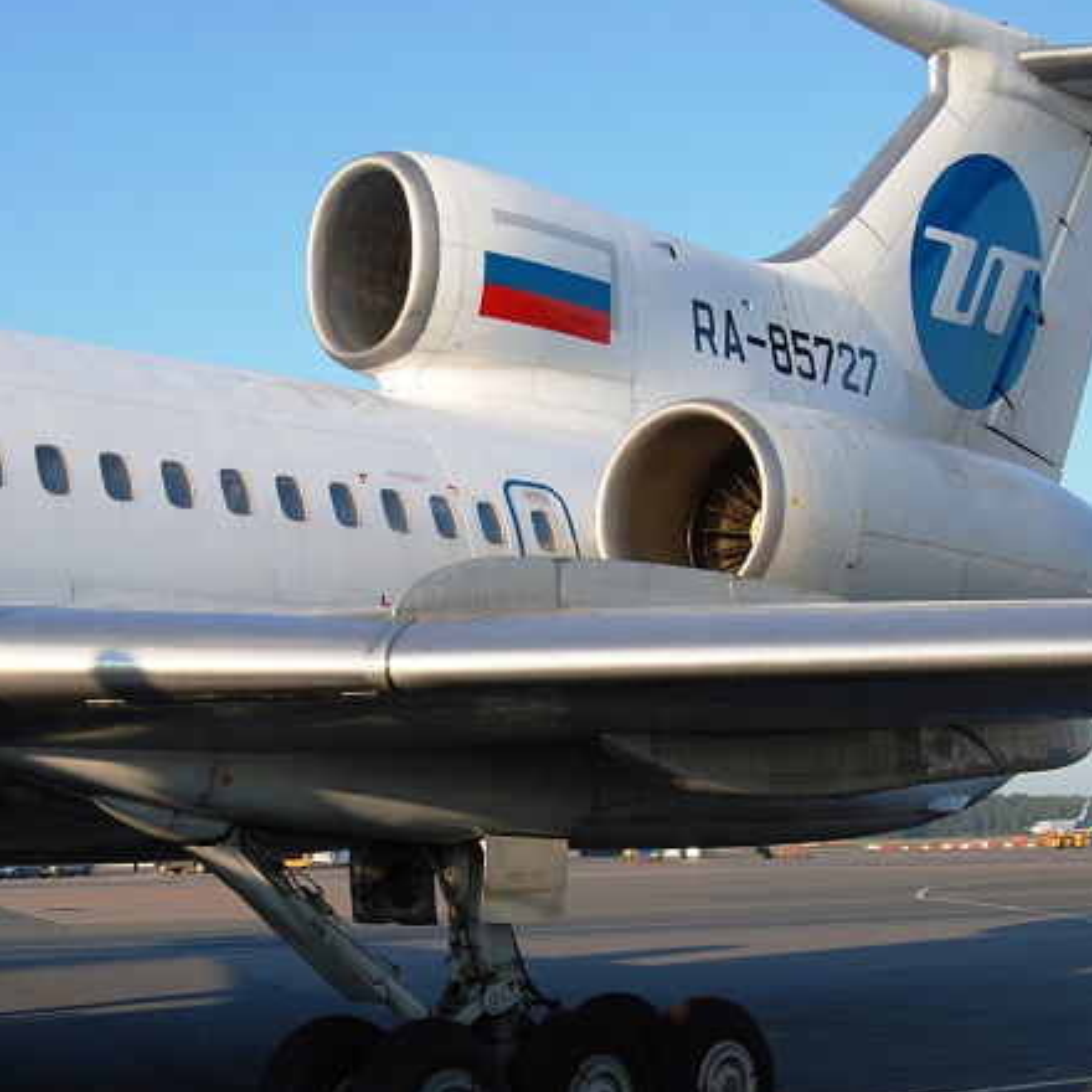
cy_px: 573
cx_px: 387
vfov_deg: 26.5
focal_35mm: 65
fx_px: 2320
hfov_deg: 26.4
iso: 100
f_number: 6.3
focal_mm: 32
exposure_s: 1/160
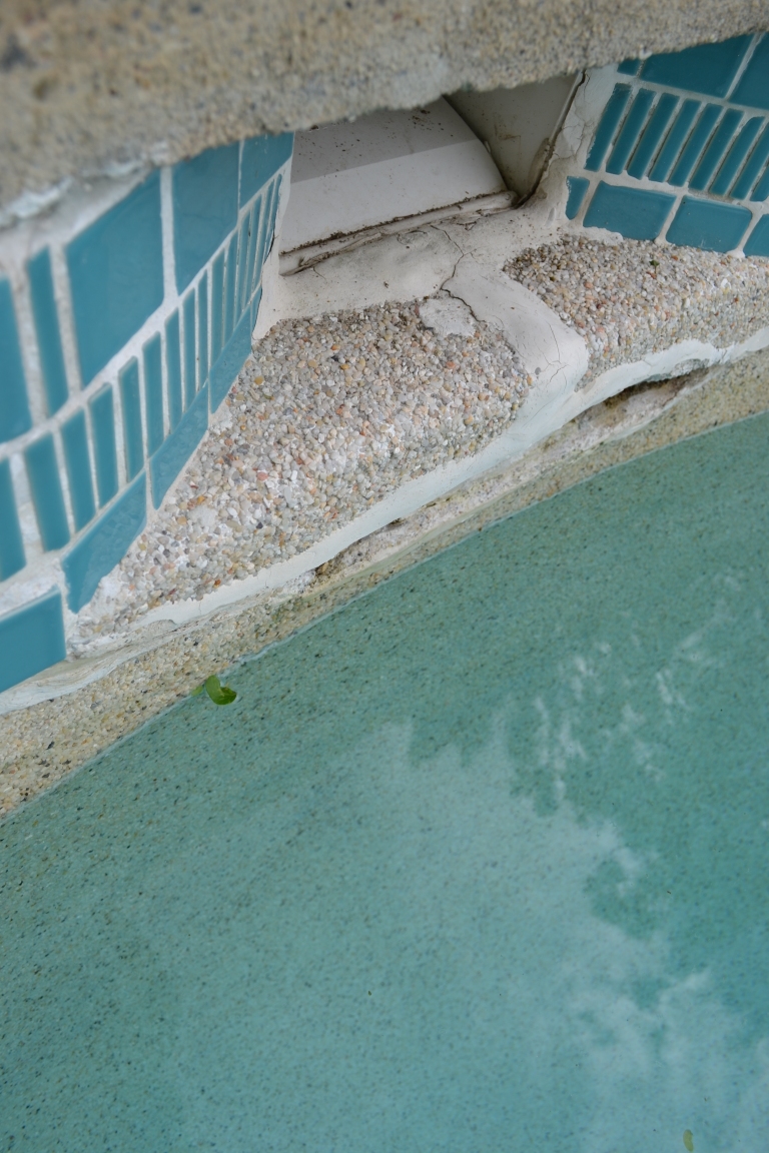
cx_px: 384
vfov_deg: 67.4
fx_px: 865
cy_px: 576
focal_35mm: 27
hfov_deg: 47.9
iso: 100
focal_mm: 18
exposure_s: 1/160
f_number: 6.3
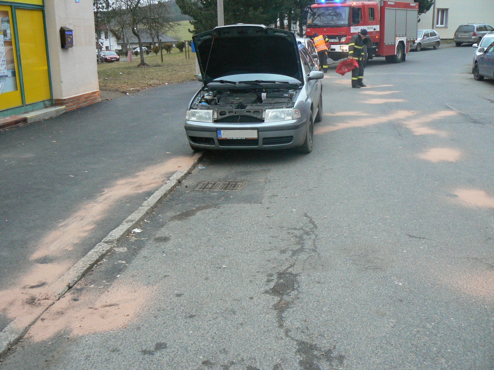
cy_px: 185
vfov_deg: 39.7
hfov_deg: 51.3
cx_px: 247
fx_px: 514
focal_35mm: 36
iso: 200
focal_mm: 6
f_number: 2.8
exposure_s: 1/20
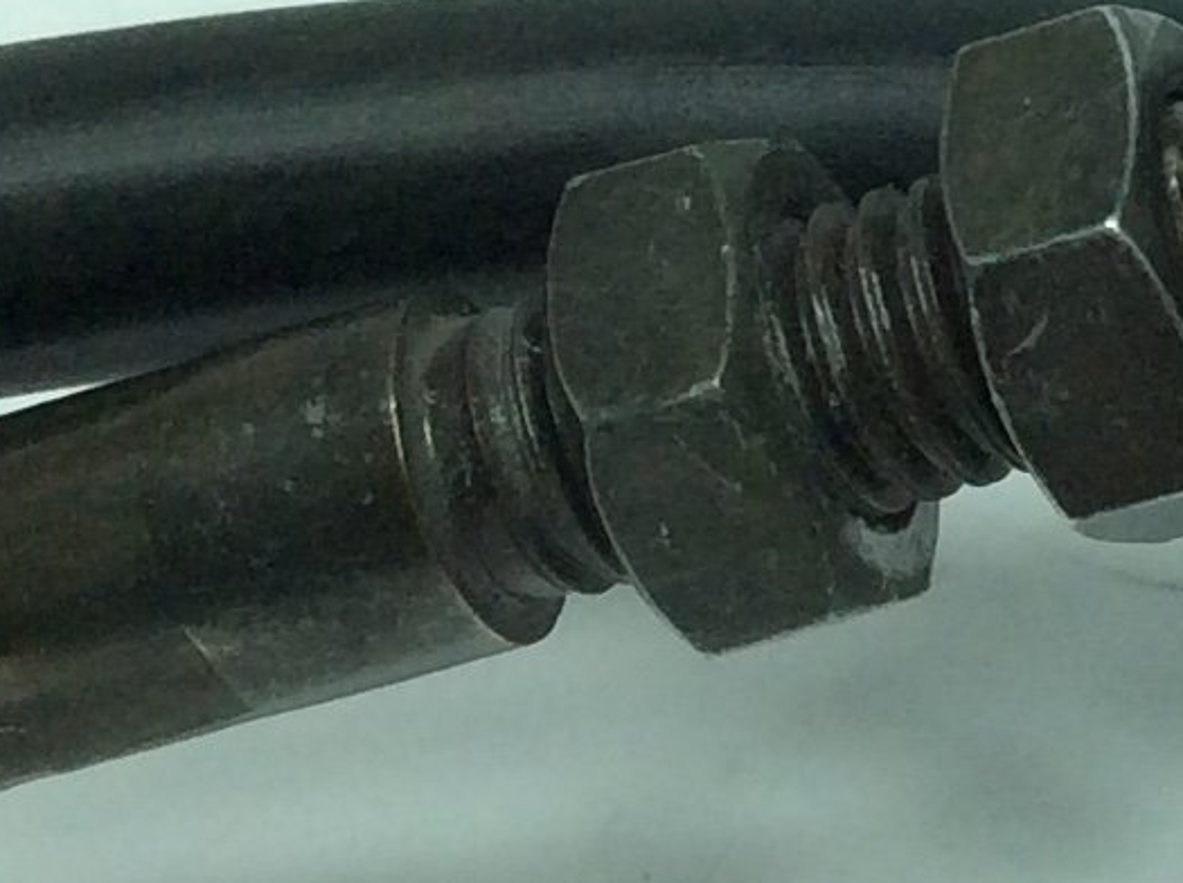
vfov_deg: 9.3
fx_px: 5391
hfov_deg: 11.5
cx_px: 2240
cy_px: 65
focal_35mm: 158
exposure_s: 1/534
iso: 32
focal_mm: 3.3
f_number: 2.4
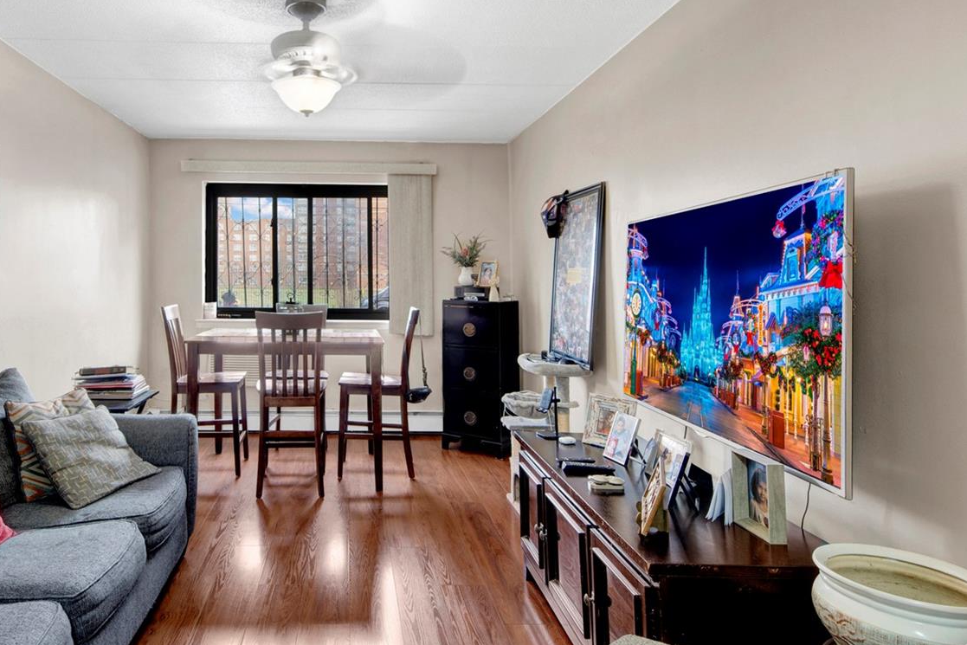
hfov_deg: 77.0
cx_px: 354
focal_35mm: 22
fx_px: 591
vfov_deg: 56.8
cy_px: 256
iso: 100
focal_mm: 8
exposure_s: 2.5
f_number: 8
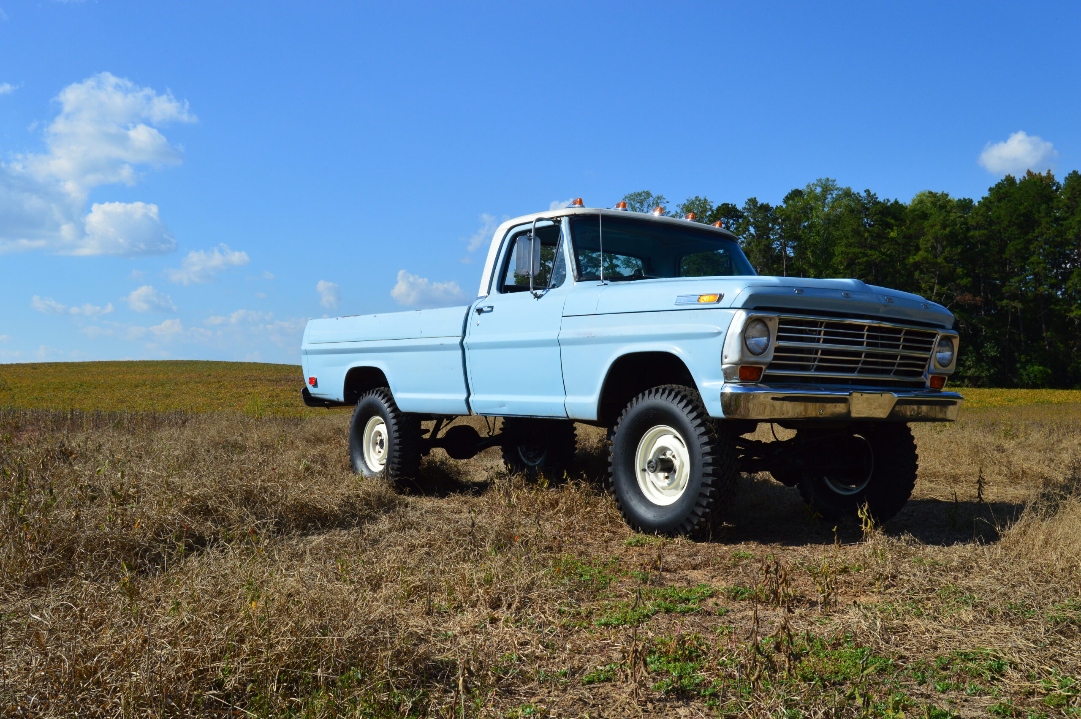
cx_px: 540
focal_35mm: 36
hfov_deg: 53.2
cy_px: 360
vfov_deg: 36.8
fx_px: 1080
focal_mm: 24
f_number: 11
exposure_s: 1/500
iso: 280
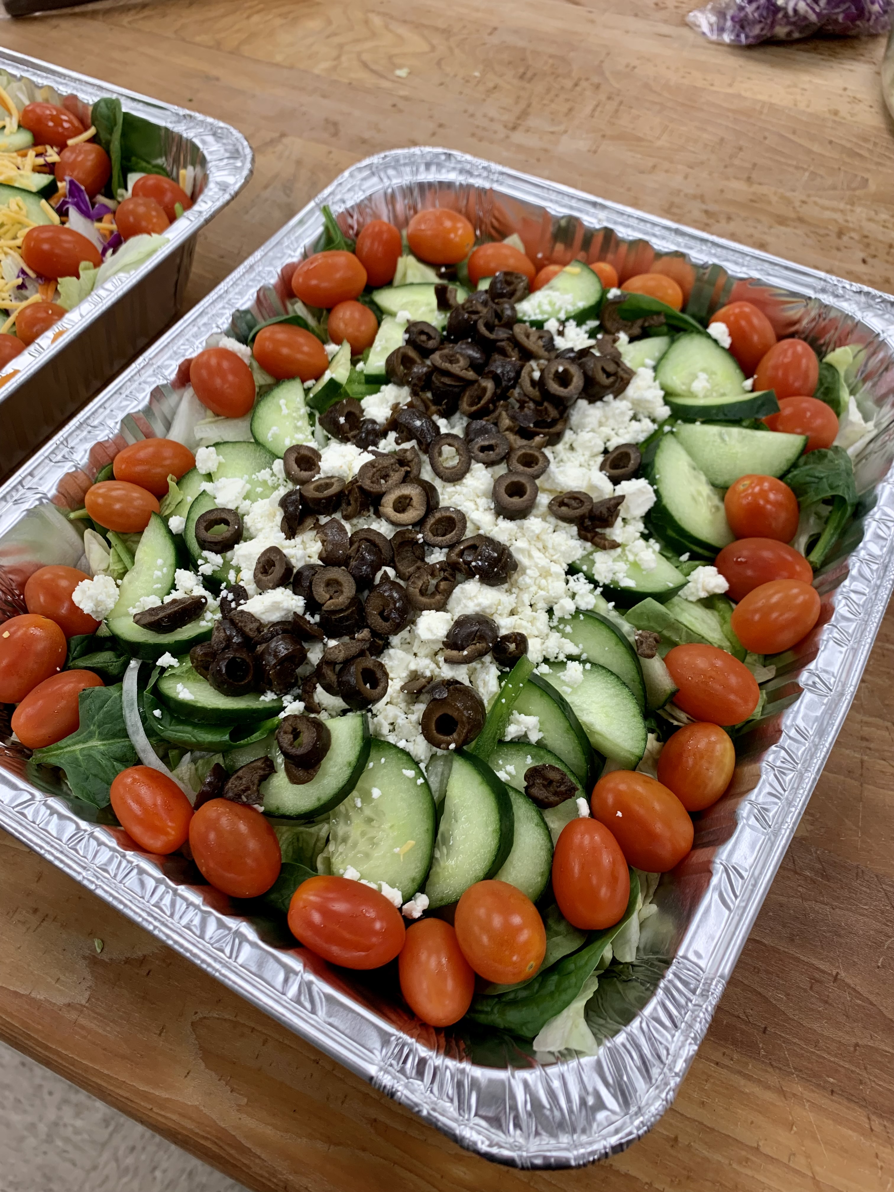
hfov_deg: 53.1
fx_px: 895
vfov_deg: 67.3
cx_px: 447
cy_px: 596
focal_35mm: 26
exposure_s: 1/120
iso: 80
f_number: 1.8
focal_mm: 4.25
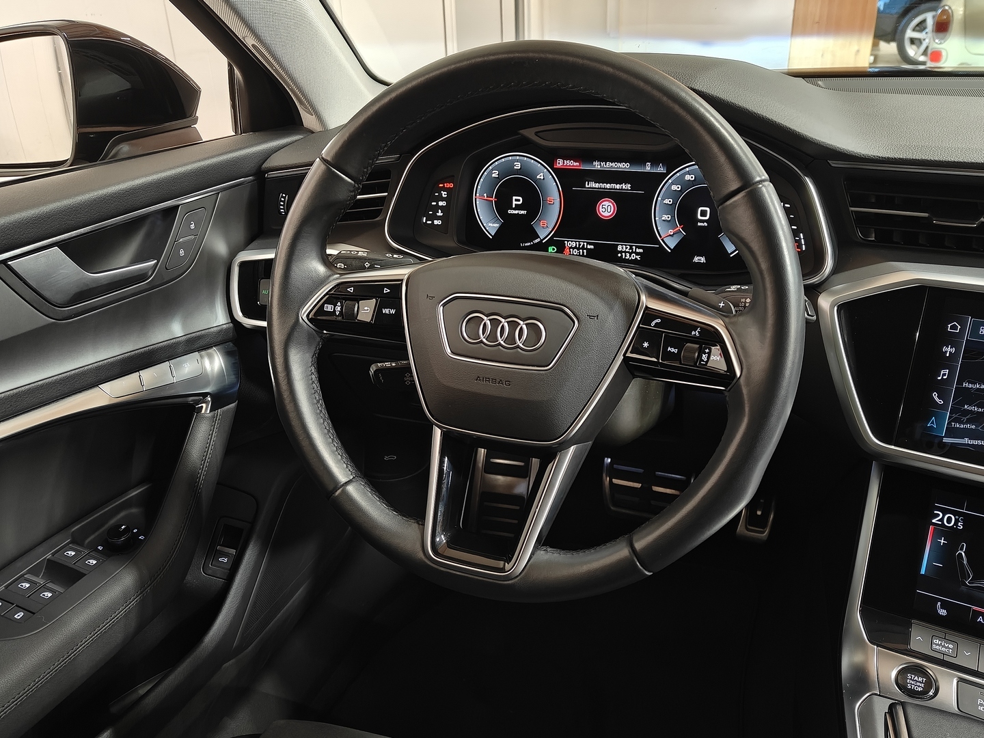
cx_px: 492
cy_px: 369
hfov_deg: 61.7
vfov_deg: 48.2
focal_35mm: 29
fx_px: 824
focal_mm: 5.59
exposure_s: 1/33
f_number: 1.8
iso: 1600
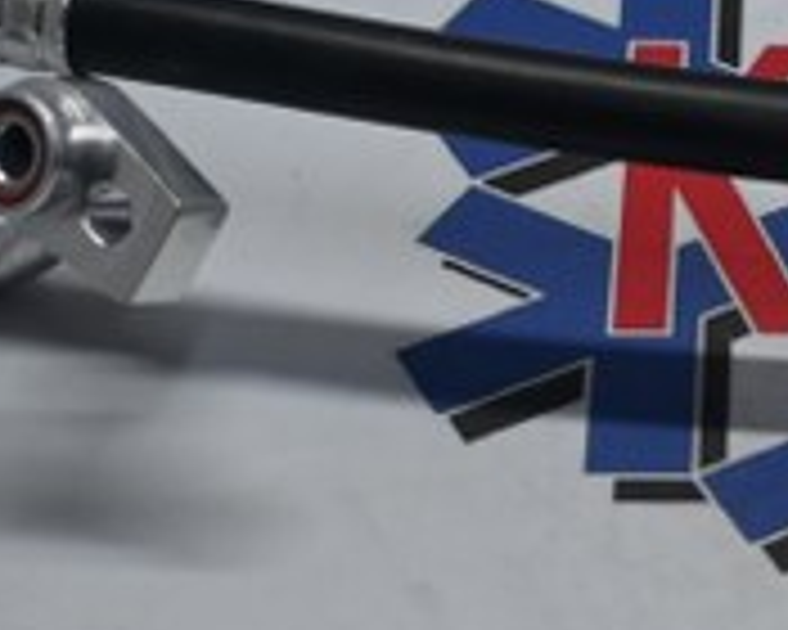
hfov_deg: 13.0
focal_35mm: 145
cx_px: 919
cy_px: 86
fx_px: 3382
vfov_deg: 10.6
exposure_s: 1/125
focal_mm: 30
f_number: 4.8
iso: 500
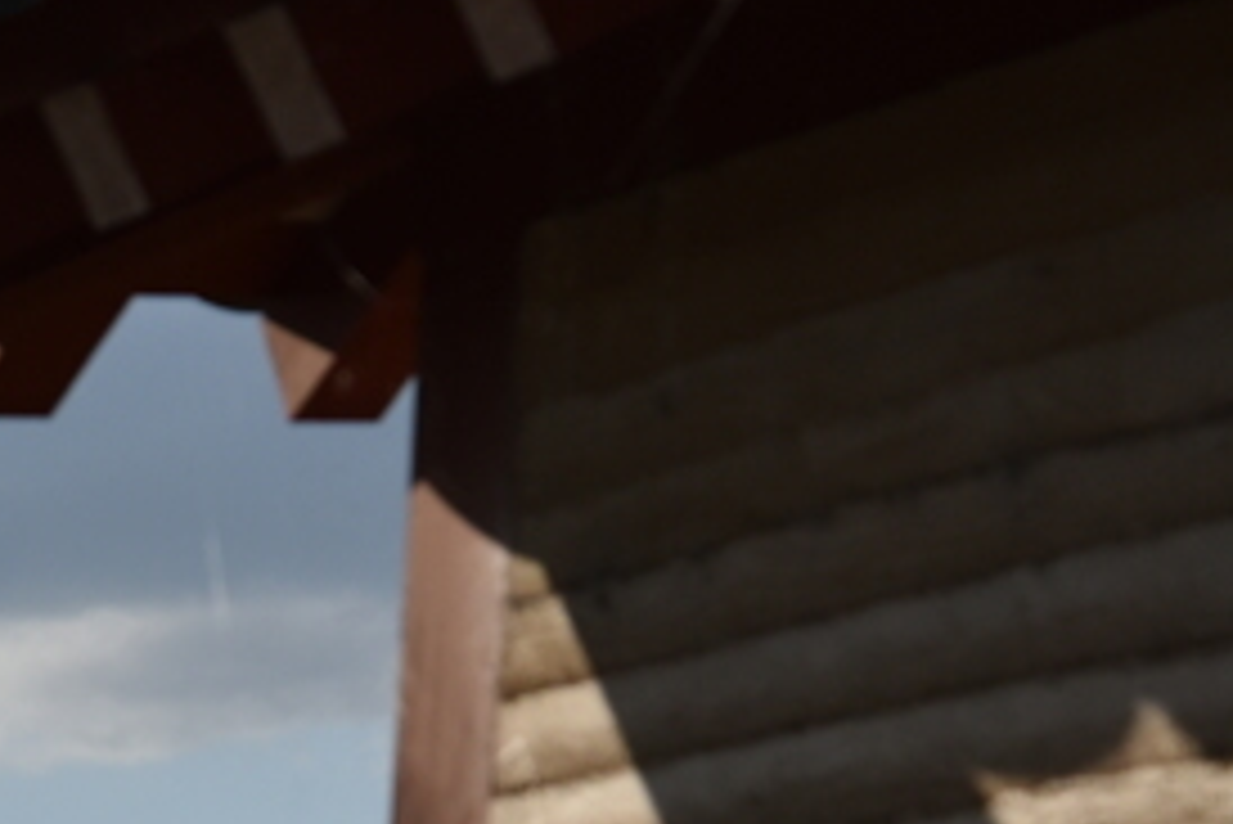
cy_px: 615
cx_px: -432
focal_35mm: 269
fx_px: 9218
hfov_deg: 7.6
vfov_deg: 5.1
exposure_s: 1/2000
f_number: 5.6
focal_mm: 72
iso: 400
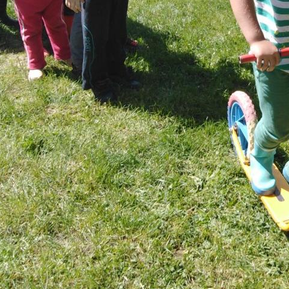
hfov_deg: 25.7
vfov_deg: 25.4
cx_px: 282
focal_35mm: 64
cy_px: -6
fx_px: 605
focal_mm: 3.46
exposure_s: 1/565
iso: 100
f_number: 2.2
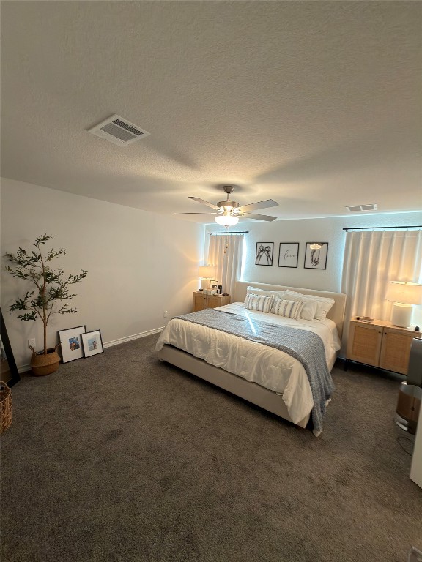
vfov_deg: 102.1
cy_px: 281
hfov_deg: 85.7
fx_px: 228
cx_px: 211
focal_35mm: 14
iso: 125
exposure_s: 1/30
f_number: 2.2
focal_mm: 2.22
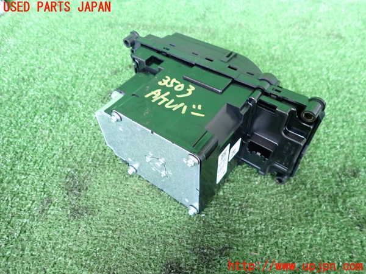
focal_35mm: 25
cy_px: 137
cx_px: 183
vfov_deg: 54.9
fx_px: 264
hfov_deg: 69.4
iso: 500
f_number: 2
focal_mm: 4.5
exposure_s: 1/30
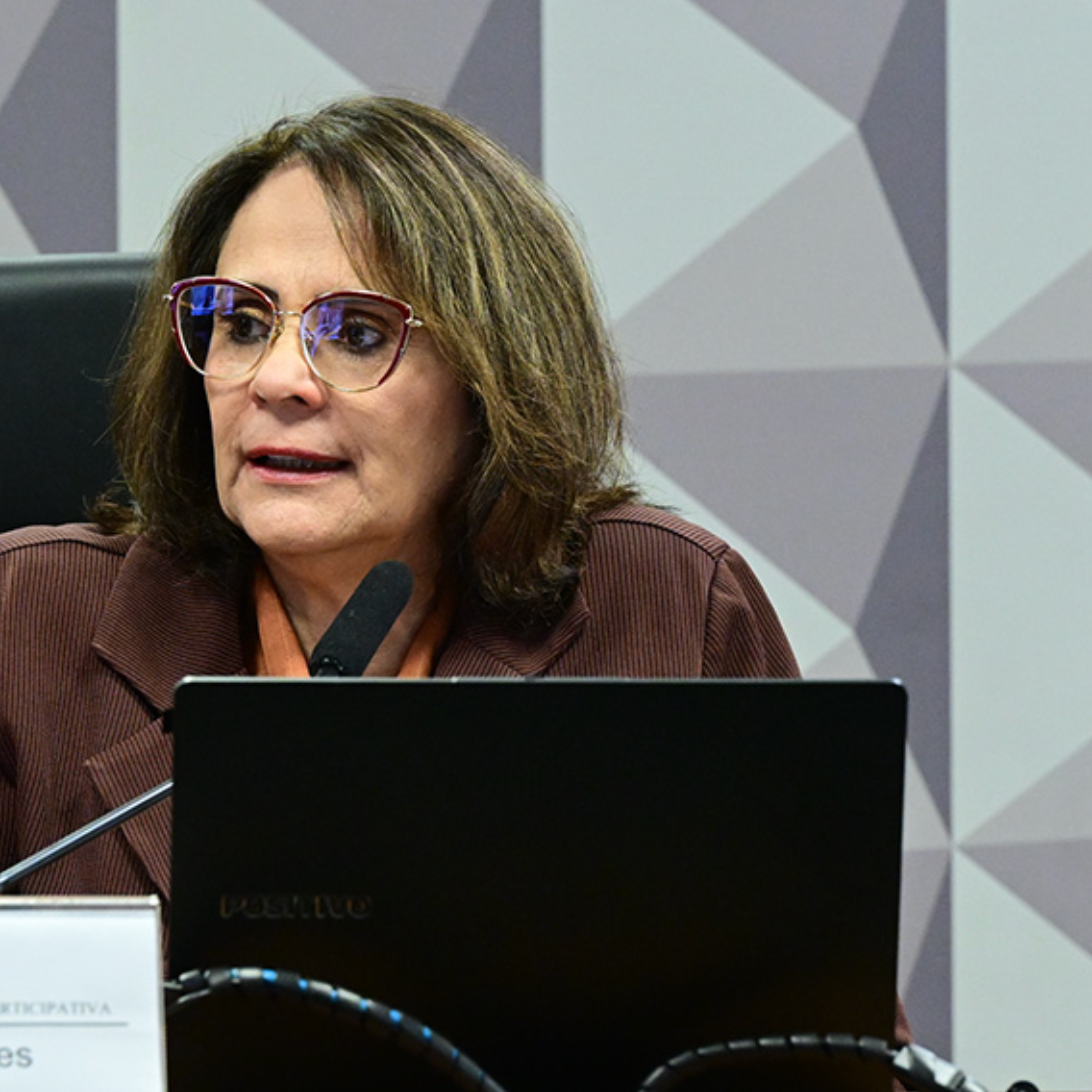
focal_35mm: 347
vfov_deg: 5.0
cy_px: 546
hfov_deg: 5.0
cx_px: 340
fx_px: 12385
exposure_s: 1/125
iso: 4000
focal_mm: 180
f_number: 5.6
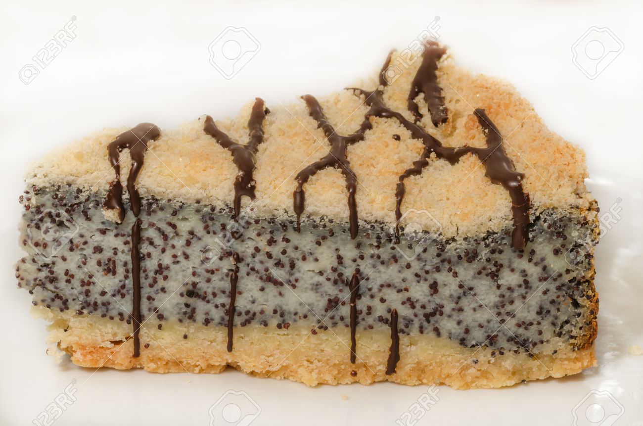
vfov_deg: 10.1
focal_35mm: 135
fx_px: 2406
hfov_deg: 15.2
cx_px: 322
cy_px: 213
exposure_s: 2
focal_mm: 90
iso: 100
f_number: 25
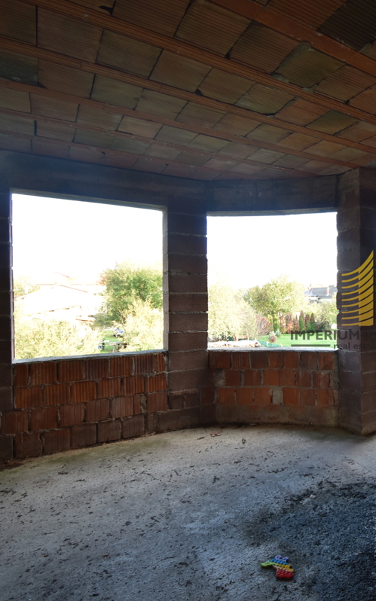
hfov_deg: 45.0
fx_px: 377
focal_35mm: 23
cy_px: 300
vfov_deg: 77.1
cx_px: 374
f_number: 4.5
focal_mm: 10
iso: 180
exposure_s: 1/30
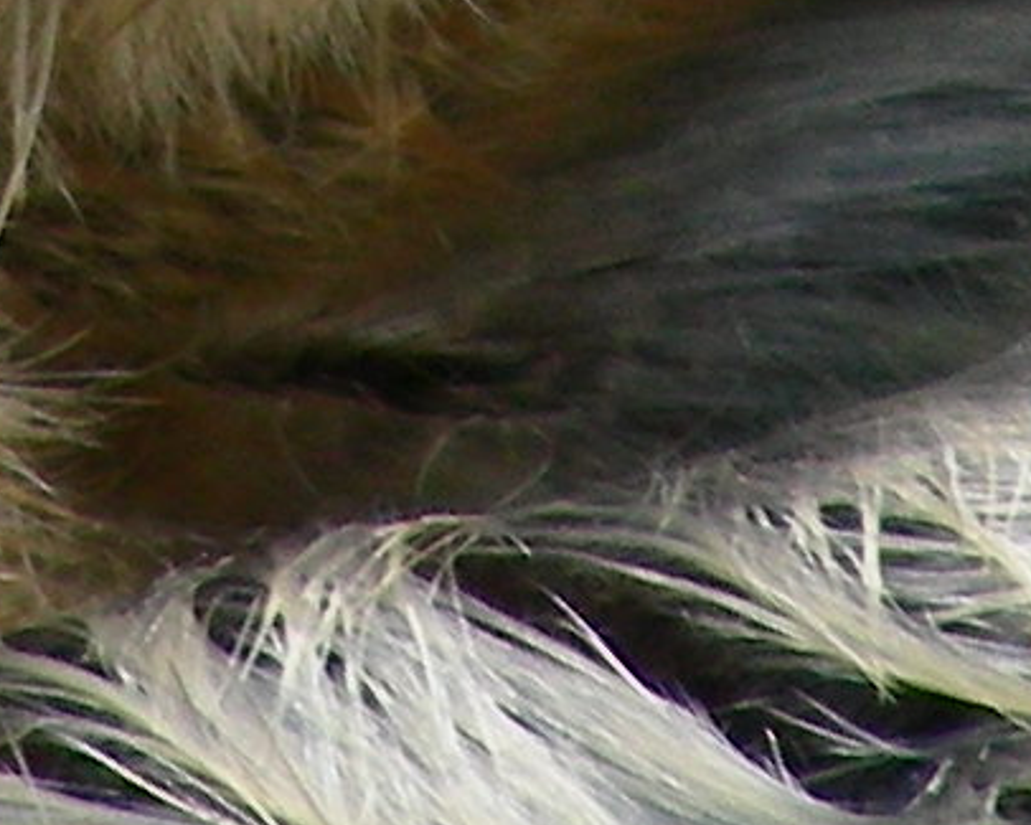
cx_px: 84
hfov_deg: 0.8
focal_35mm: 2573
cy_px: -1173
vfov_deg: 0.6
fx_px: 78530
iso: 50
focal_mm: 63.3
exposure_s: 1/230
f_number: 3.5
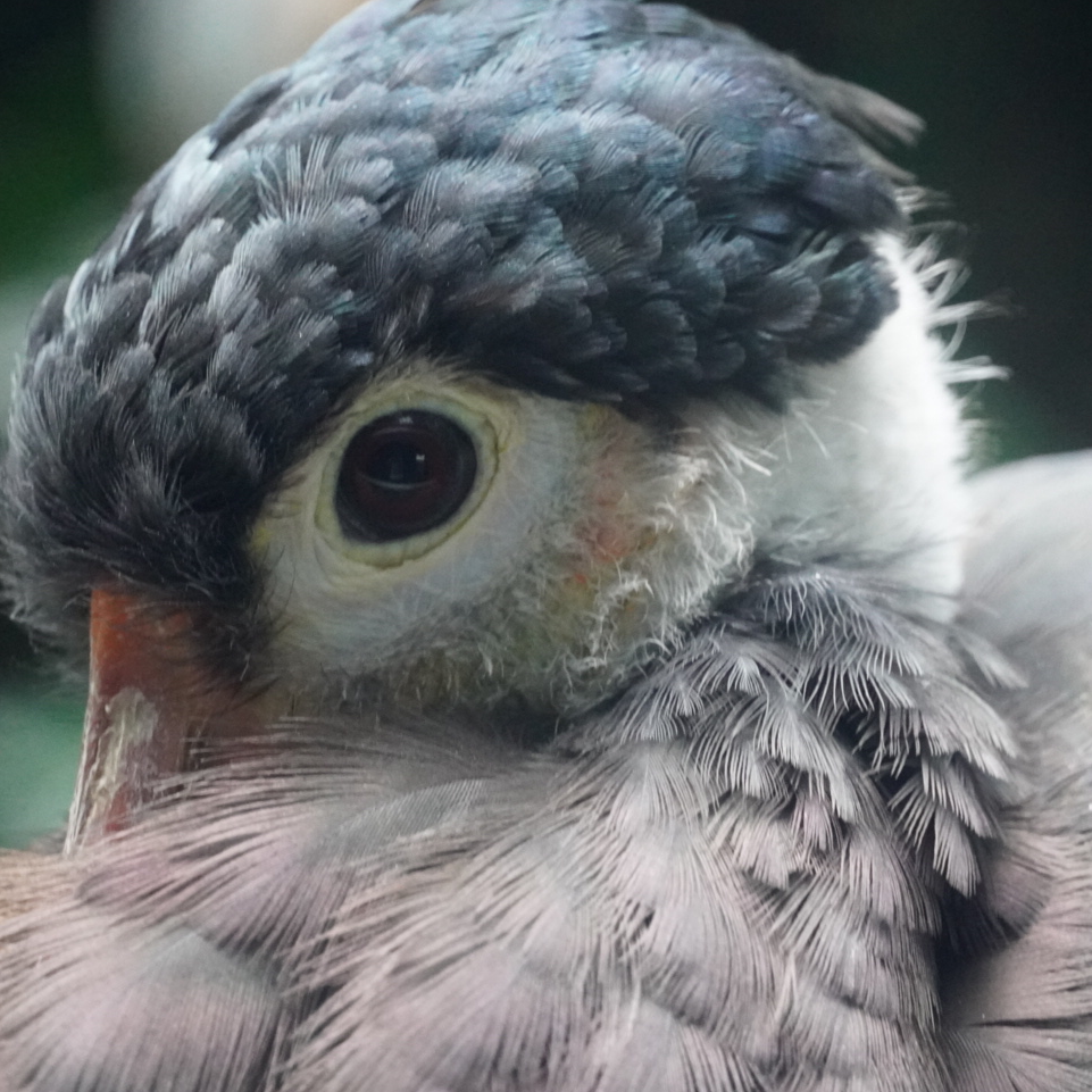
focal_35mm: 290
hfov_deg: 6.0
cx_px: 370
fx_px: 10340
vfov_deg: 6.0
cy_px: 576
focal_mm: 135
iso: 6400
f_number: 5.6
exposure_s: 1/125
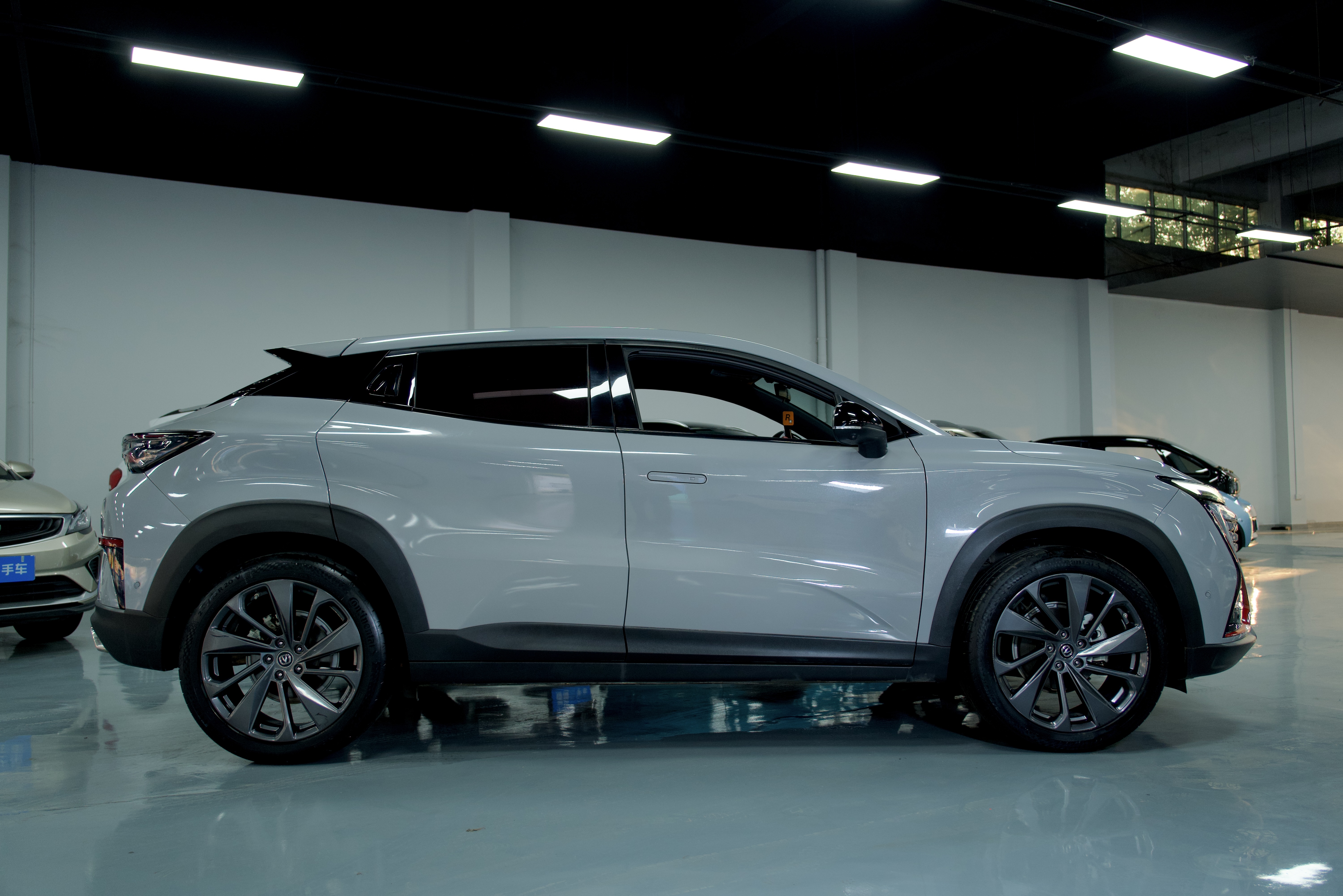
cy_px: 448
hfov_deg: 62.7
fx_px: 1102
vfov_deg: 44.2
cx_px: 672
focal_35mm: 30
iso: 160
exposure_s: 1/100
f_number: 2.8
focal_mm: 19.7
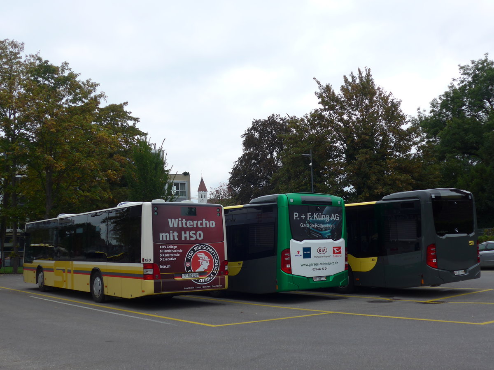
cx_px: 247
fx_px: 557
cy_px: 185
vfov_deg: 36.8
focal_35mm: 39
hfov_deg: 47.9
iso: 80
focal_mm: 8
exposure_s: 1/640
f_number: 2.8
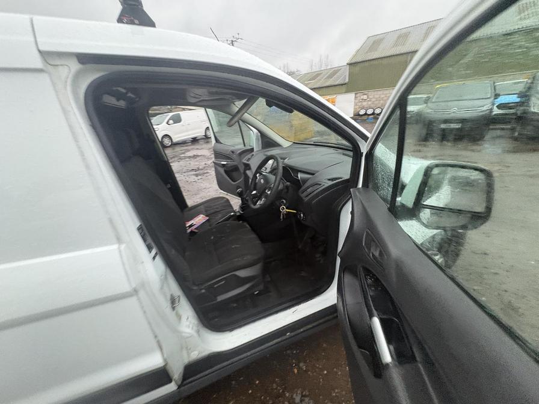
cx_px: 270
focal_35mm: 14
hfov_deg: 102.1
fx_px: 218
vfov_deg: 85.7
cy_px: 202
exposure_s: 1/60
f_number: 2.2
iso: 500
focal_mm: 2.22
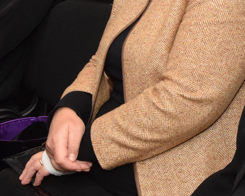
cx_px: 222
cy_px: 59
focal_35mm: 147
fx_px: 1066
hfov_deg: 13.0
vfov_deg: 10.5
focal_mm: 32
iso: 2500
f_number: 9
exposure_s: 1/100
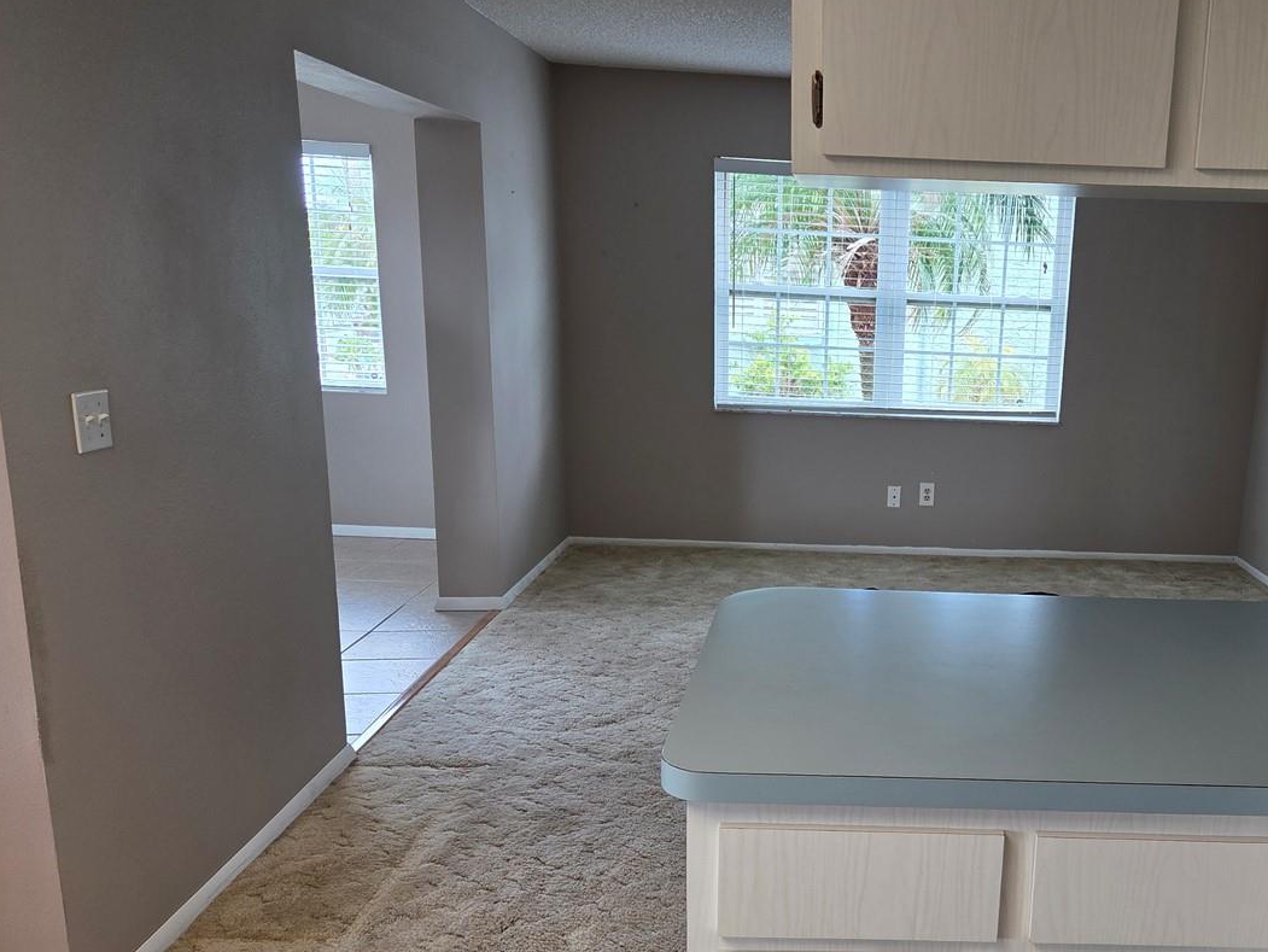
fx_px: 1283
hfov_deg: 51.2
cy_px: 595
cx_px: 893
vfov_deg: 40.4
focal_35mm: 35
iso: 64
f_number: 1.8
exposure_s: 1/120
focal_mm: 5.4
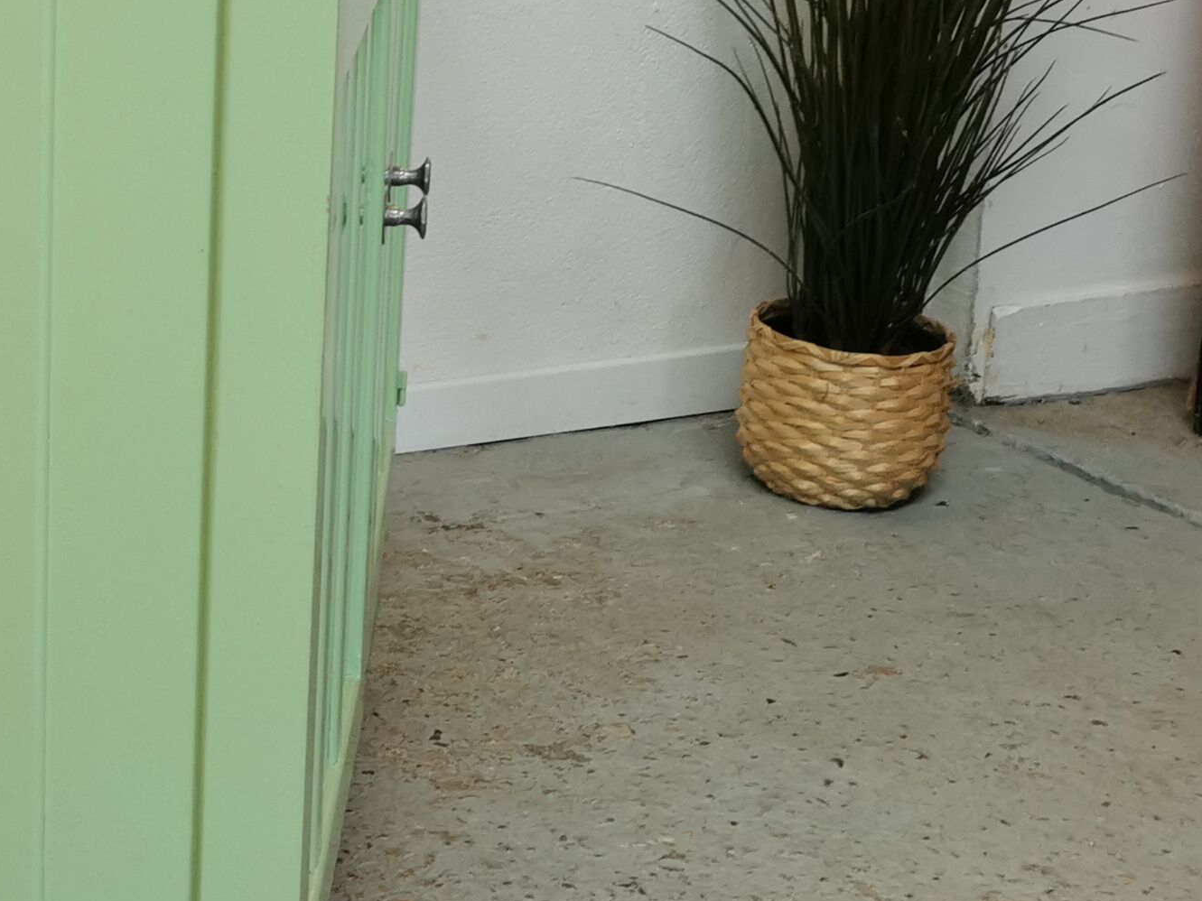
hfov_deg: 24.5
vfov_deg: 19.8
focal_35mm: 74
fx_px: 2569
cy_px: 307
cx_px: -142
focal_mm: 5.58
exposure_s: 1/100
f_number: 1.8
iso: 160
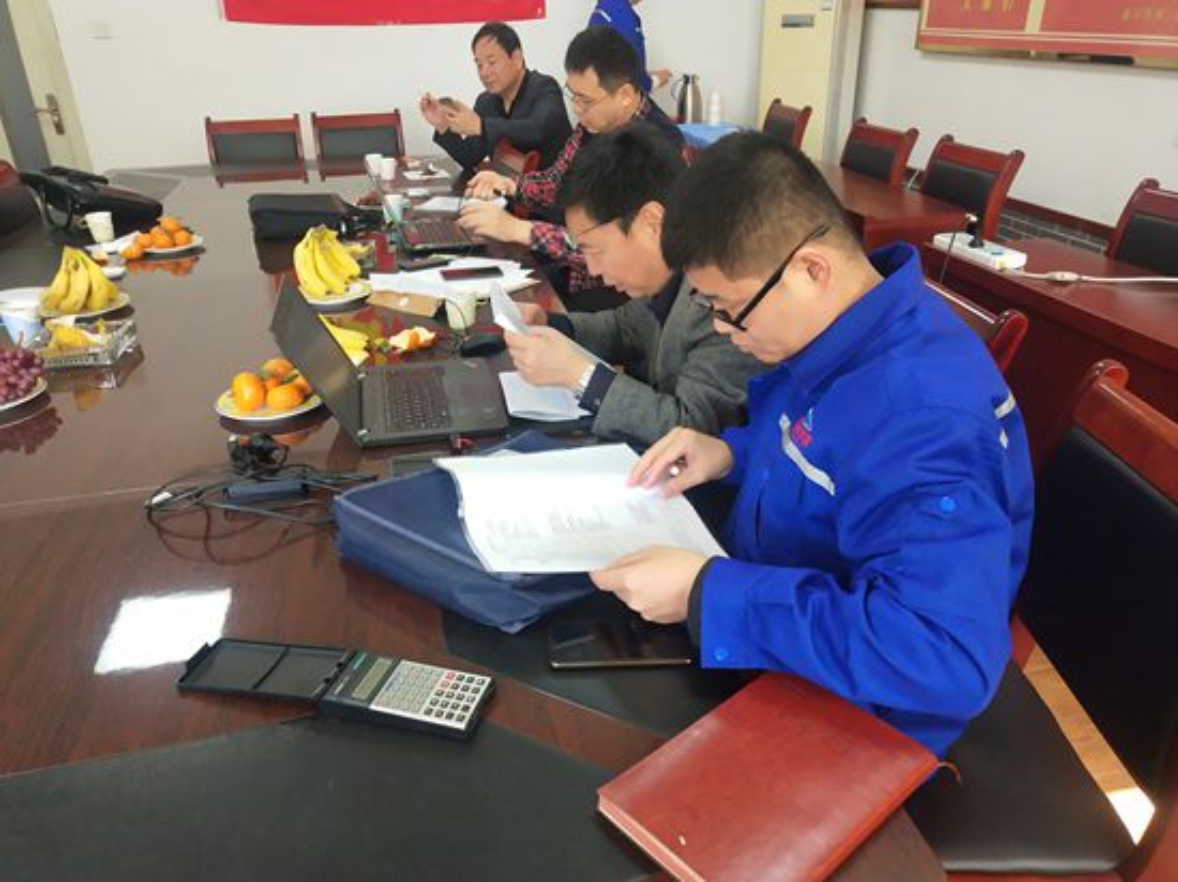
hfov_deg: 60.0
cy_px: 441
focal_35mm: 30
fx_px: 1020
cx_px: 589
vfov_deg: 46.8
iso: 134
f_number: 1.8
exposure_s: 1/50
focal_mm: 3.95
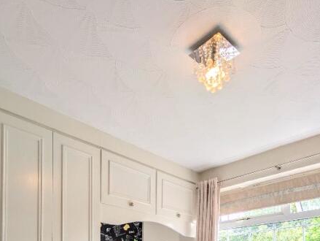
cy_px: 268
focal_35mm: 28
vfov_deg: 39.9
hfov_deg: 63.3
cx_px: 150
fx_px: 259
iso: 47
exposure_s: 1/128
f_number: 1.7
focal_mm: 2.02
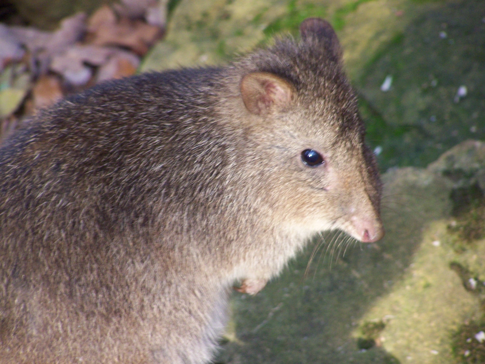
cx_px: 242
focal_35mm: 317
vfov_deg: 4.7
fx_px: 4441
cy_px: 182
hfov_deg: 6.3
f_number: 3.4
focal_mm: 52.6
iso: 160
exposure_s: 1/25
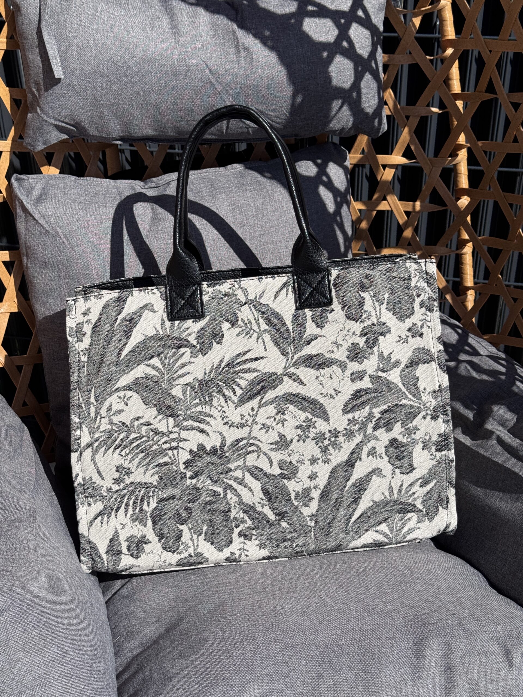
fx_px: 967
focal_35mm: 48
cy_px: 348
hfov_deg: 30.3
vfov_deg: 39.7
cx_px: 262
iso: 64
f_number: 1.78
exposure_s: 1/7092
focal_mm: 6.76
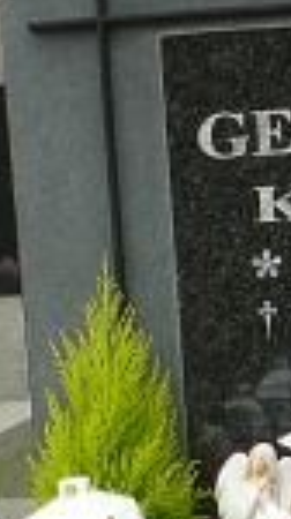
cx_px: 152
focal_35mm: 163
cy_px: 848
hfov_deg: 7.4
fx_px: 2244
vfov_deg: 12.4
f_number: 2.8
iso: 80
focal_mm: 5.2
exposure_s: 1/125
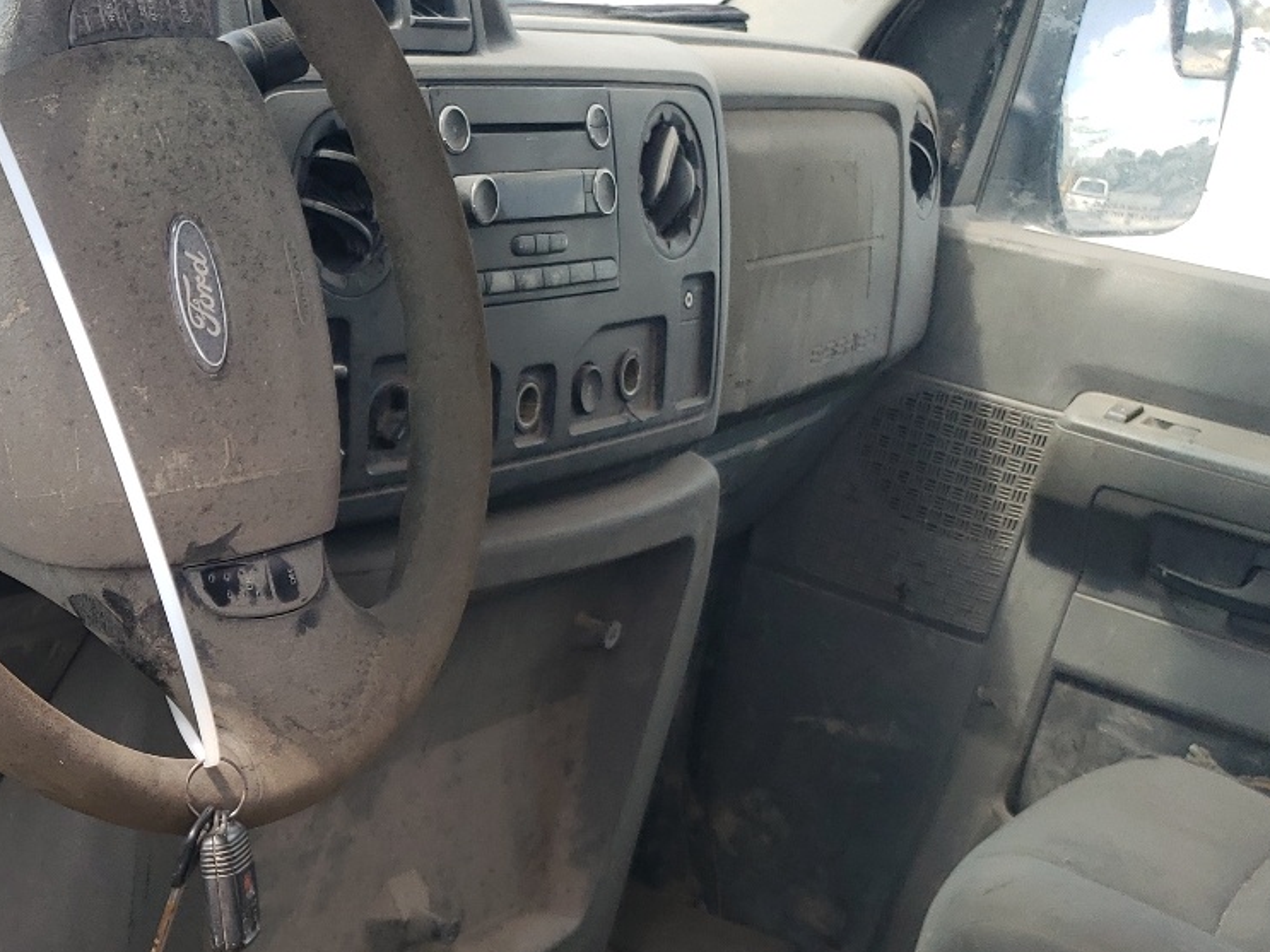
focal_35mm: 56
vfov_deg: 25.8
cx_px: 62
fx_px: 2054
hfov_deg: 32.2
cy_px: 718
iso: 50
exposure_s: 1/370
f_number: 1.5
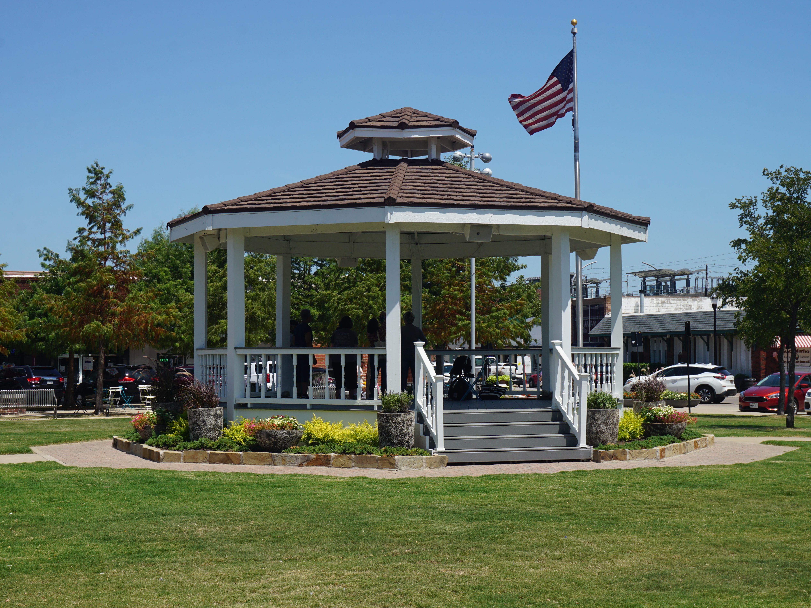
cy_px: 306
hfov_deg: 30.5
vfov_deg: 23.1
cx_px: 413
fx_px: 1489
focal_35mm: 64
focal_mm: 37
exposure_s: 1/200
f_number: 11
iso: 100
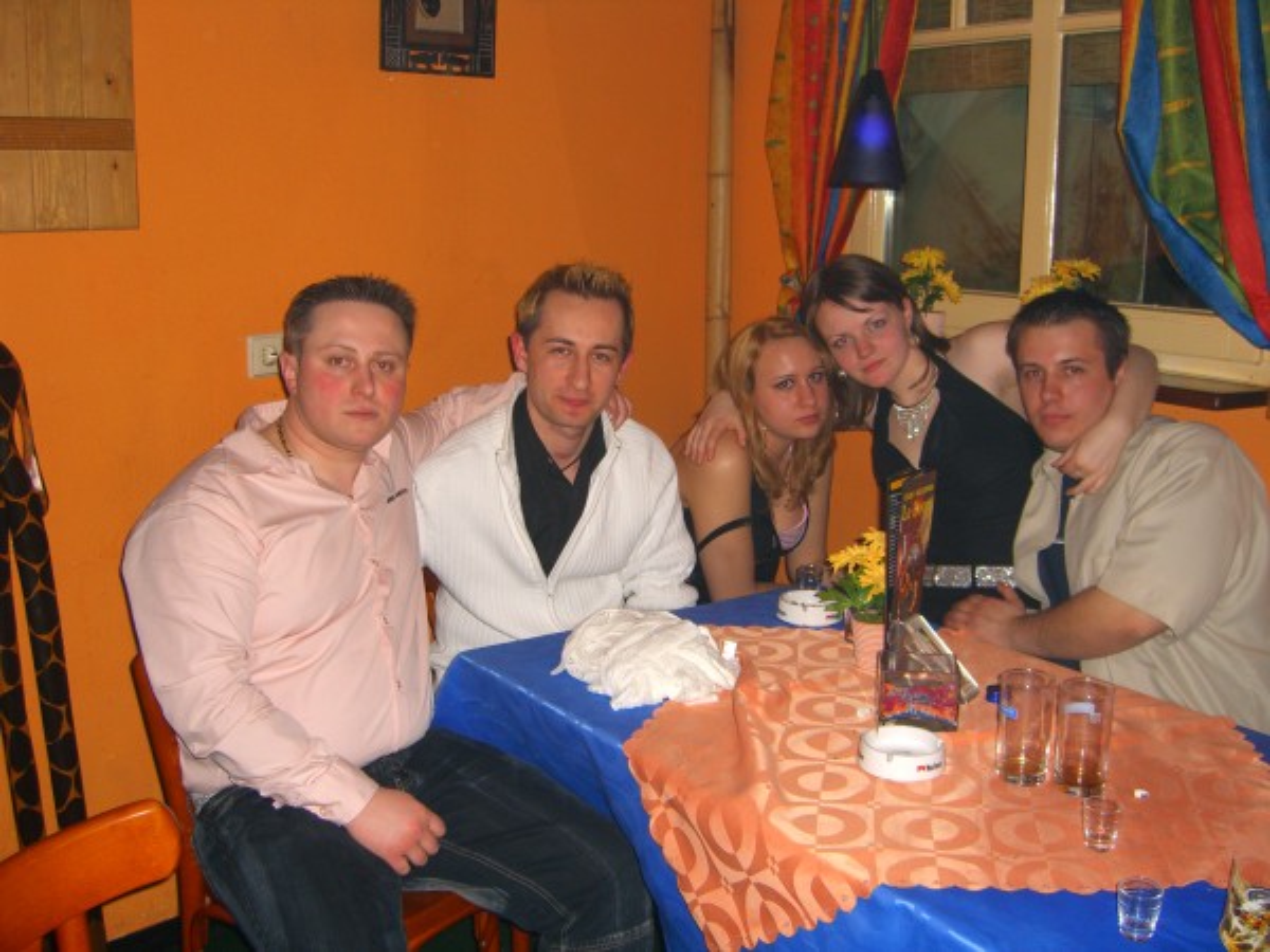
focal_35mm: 38
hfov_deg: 49.0
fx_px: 1394
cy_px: 476
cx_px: 635
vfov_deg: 37.7
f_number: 2.8
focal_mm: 7.9
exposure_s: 1/60
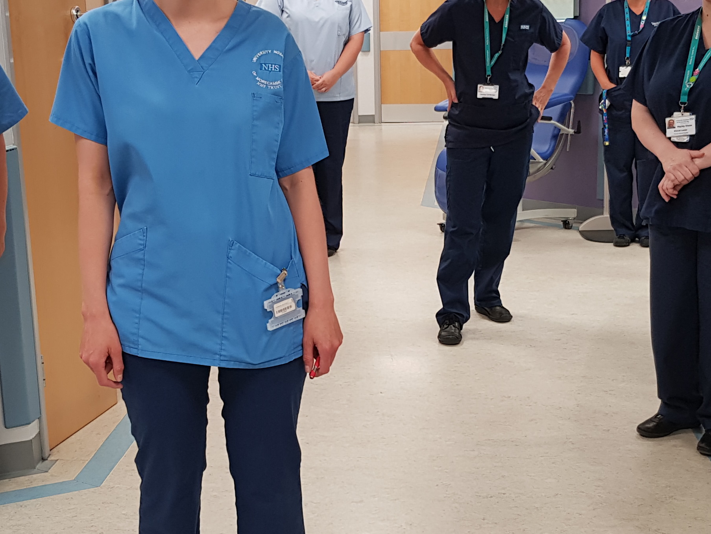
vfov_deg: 25.2
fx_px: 1192
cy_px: 328
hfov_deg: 33.2
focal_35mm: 58
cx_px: 409
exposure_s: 1/50
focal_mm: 4.2
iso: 80
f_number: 1.7
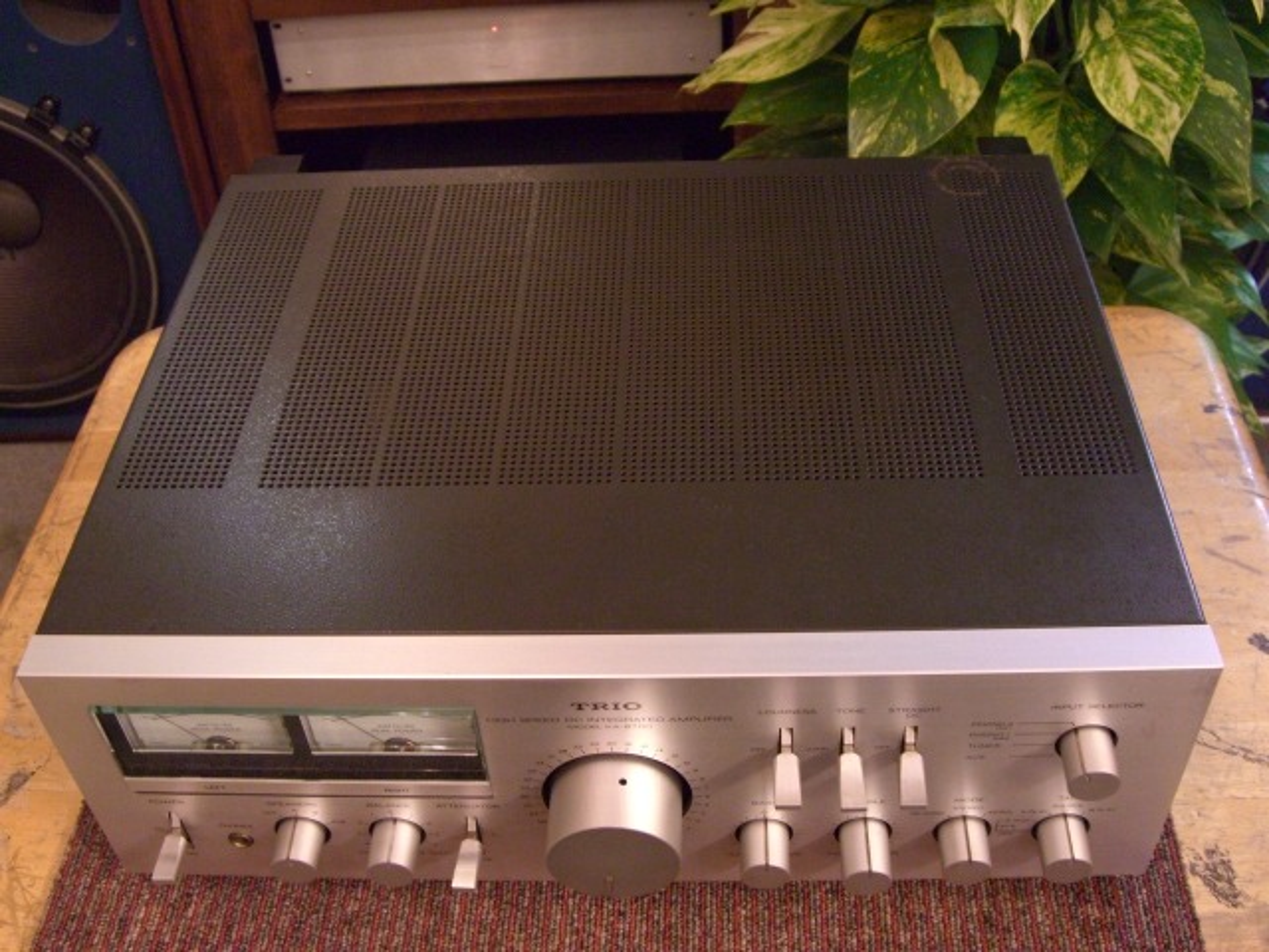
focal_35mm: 38
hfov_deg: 49.0
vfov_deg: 37.7
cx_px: 634
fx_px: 1393
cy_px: 476
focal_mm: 7.9
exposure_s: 1/13
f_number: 2.8
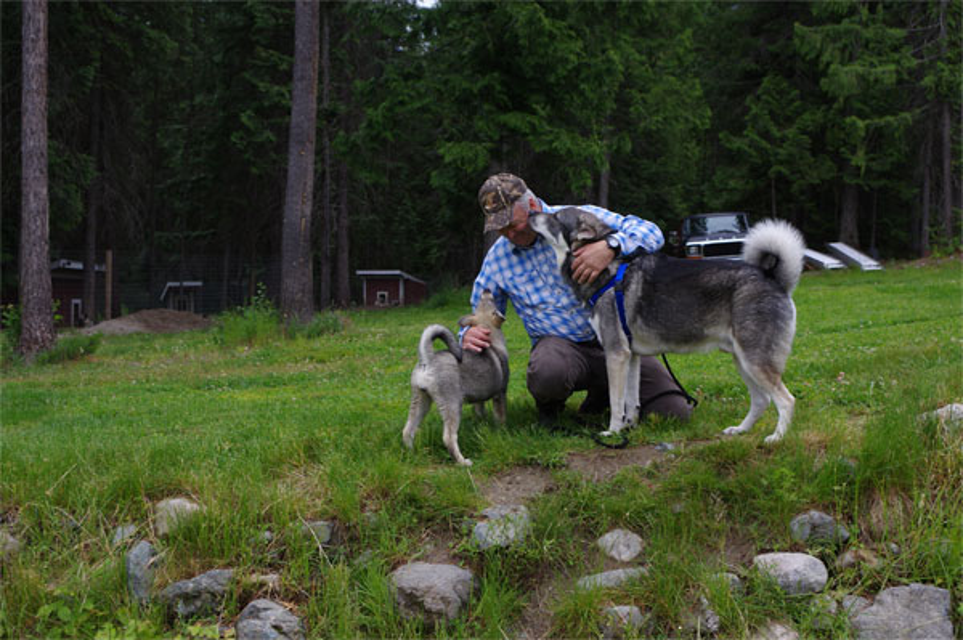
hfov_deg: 46.4
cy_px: 320
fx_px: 1123
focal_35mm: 42
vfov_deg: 31.8
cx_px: 482
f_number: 5
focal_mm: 28.13
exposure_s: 1/125
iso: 100
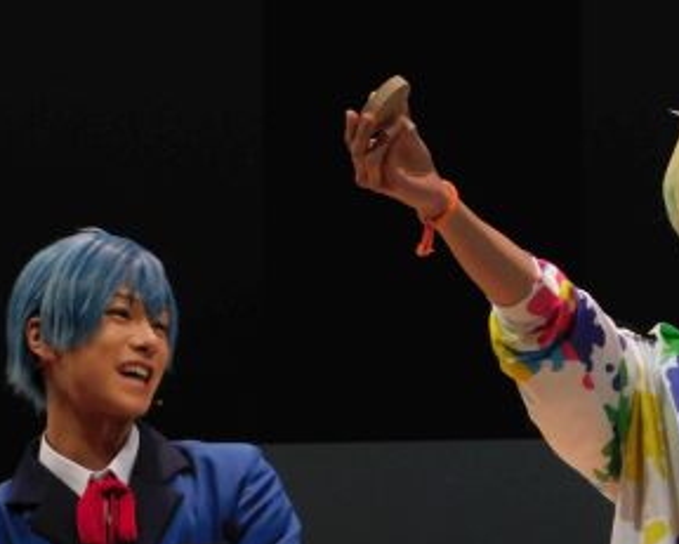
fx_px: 6417
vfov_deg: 4.9
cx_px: 578
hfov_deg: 6.0
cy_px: 356
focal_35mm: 319
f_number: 5.4
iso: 360
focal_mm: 32.7
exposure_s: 1/30
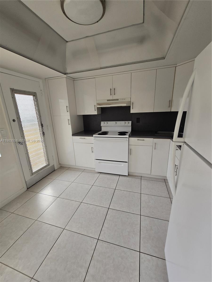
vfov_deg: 106.2
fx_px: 106
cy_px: 141
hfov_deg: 89.9
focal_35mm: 13
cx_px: 106
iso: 50
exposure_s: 1/60
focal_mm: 2.2
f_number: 2.2
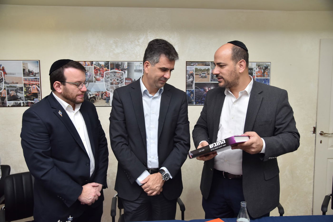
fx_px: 278
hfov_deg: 61.9
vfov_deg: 43.6
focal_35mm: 30
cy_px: 111
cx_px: 166
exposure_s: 1/200
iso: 500
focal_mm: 30
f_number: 4
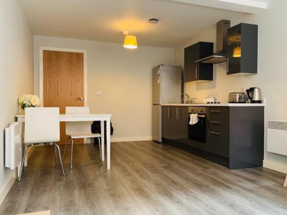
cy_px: 114
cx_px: 160
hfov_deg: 58.2
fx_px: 257
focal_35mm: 31
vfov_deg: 45.4
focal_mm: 4.25
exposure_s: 1/50
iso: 250
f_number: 1.8
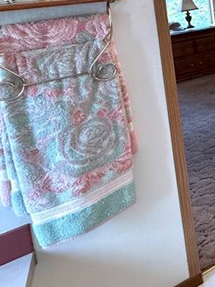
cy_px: -13
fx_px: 339
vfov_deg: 39.2
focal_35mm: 41
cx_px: 396
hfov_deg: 21.3
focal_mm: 2.22
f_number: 2.2
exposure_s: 1/120
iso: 160
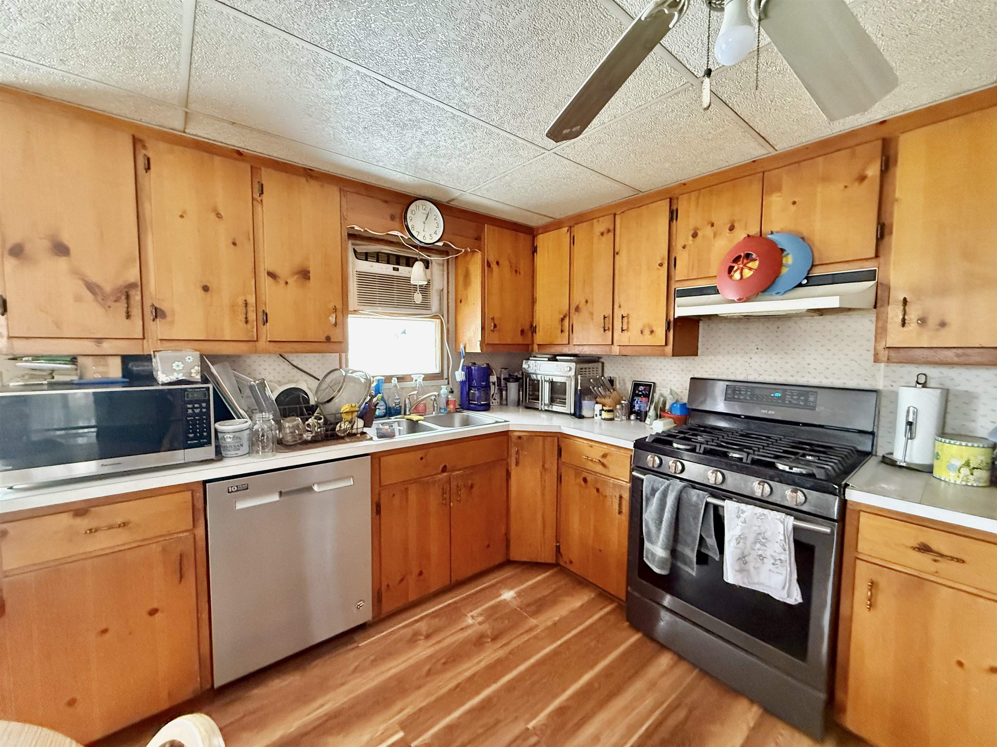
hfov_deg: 102.1
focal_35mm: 14
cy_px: 374
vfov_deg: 85.7
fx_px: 403
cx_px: 498
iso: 800
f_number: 2.2
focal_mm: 2.22
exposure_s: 1/60
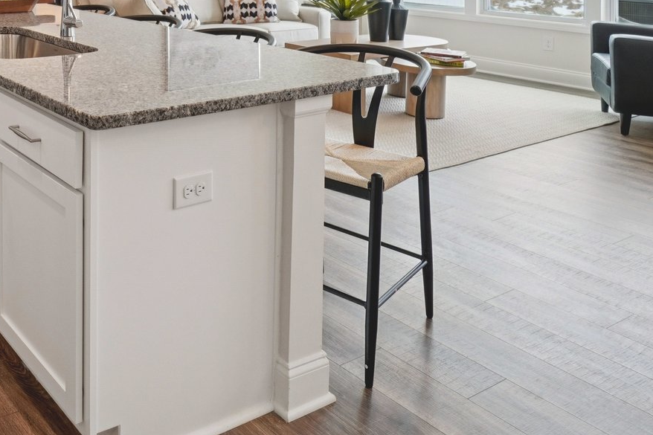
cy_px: -44
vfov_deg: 33.1
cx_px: 16
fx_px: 635
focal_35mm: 35
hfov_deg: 46.6
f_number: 8
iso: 200
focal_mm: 10
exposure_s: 1/30
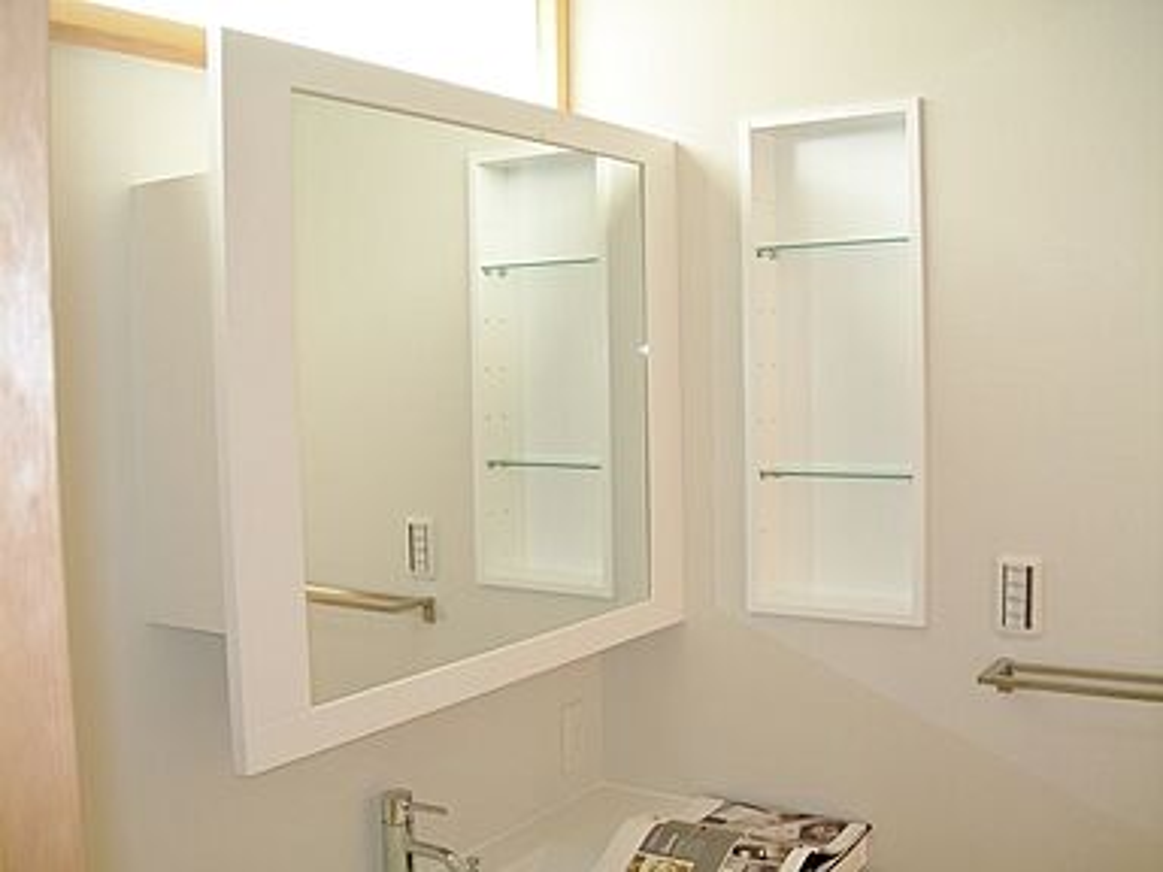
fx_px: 1277
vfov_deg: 37.7
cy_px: 436
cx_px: 582
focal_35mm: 38
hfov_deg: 49.0
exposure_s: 1/31.3
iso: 57
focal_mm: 7.8
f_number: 2.8
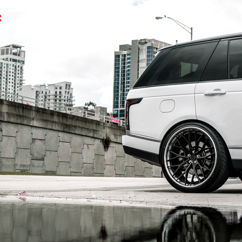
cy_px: 120
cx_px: 153
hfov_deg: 19.3
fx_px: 712
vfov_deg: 19.3
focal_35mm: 90
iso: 200
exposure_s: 1/160
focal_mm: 70
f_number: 7.1
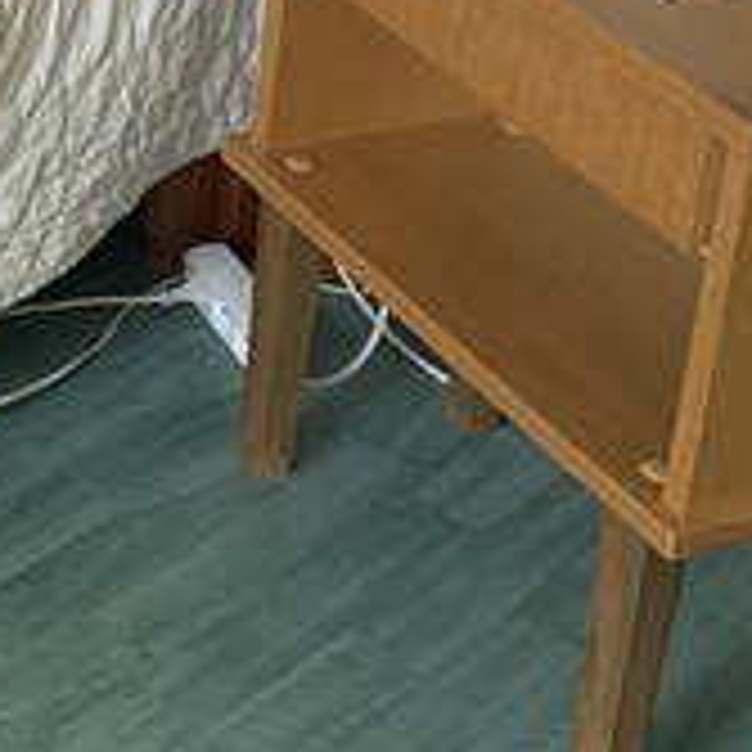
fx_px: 2679
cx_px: -518
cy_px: -315
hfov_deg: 14.4
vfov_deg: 15.0
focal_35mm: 109
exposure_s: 1/60
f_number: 1.8
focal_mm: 4.25
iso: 160
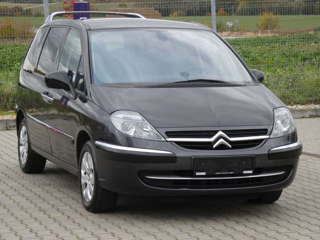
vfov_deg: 13.2
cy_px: 120
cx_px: 160
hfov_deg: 17.6
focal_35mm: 112
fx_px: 1035
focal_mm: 20.1
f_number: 5.6
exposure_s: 1/80
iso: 200
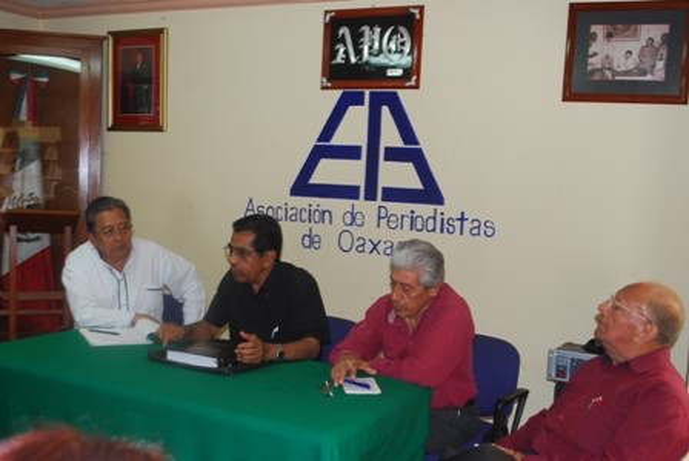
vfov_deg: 34.3
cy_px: 230
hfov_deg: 49.5
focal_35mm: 39
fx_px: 747
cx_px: 344
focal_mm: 26
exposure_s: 1/25
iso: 400
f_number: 5
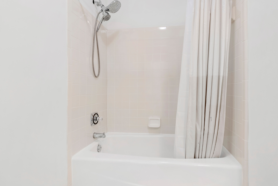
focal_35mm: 17
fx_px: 131
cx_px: 154
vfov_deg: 70.4
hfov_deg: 92.9
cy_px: 88
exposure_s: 1/3
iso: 100
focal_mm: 10
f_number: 8
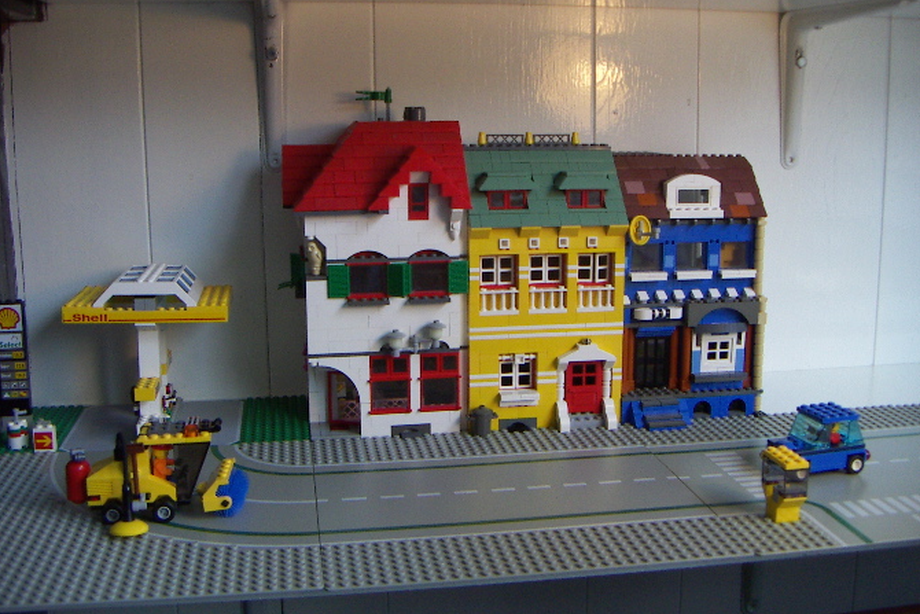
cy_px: 298
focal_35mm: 38
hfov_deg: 50.7
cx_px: 460
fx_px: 971
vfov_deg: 35.1
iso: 100
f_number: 2.8
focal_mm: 4.7
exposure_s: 1/50
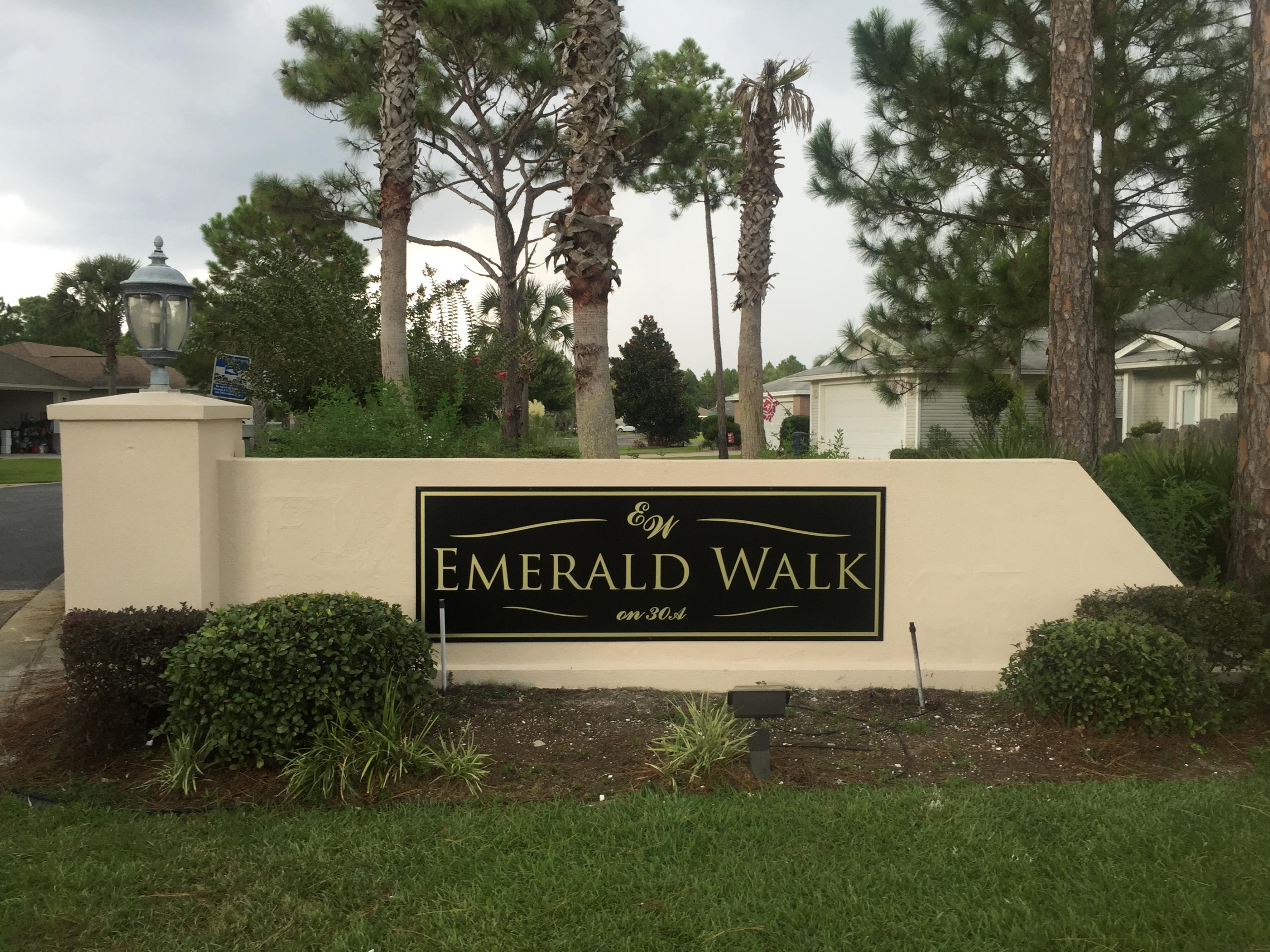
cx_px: 635
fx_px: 1064
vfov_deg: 48.2
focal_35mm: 29
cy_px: 476
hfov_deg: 61.7
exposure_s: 1/120
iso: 40
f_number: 2.2
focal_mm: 4.15
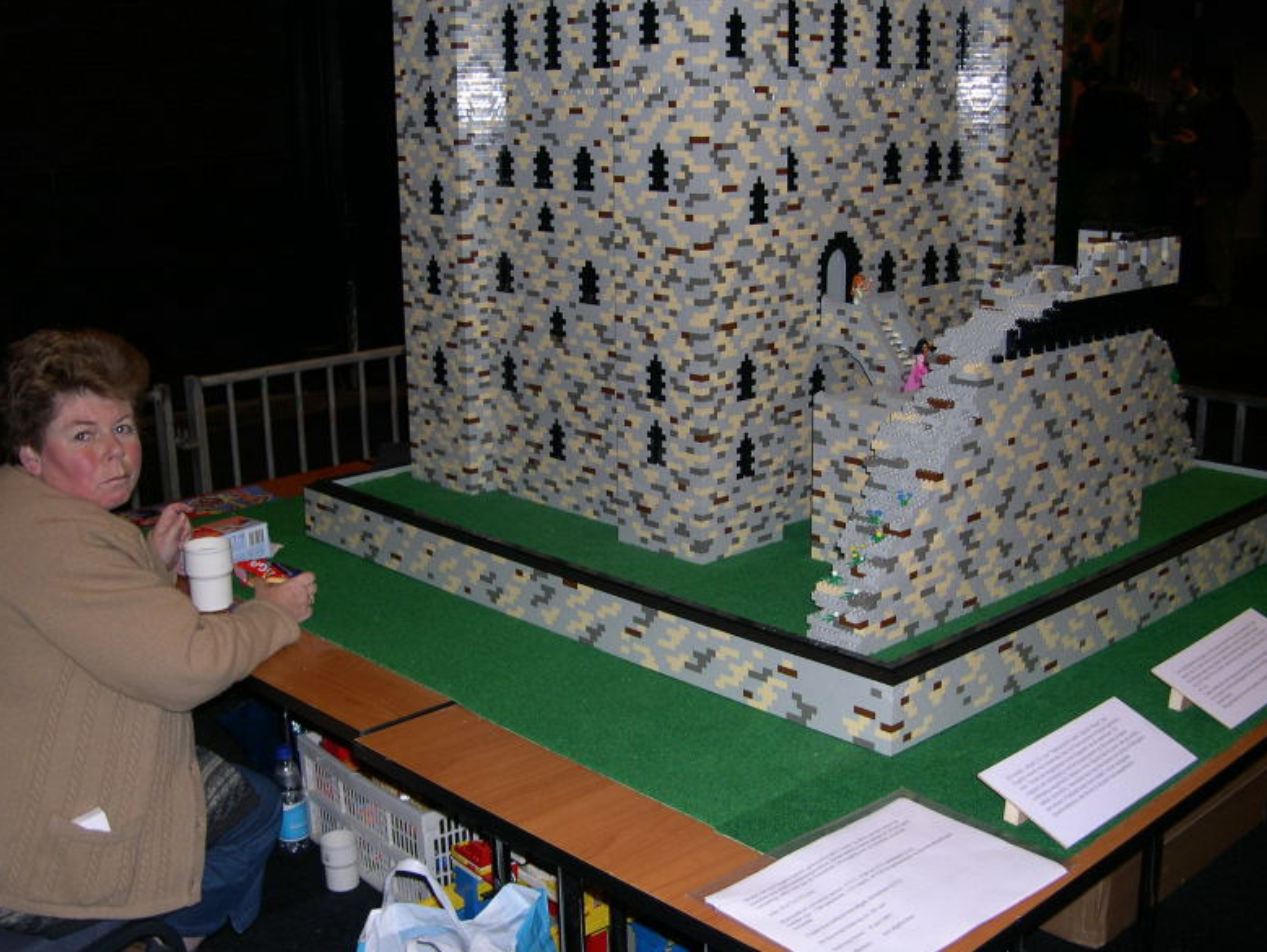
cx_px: 620
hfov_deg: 47.8
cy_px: 469
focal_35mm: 39
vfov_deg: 36.8
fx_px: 1428
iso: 100
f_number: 2.8
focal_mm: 8
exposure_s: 1/60
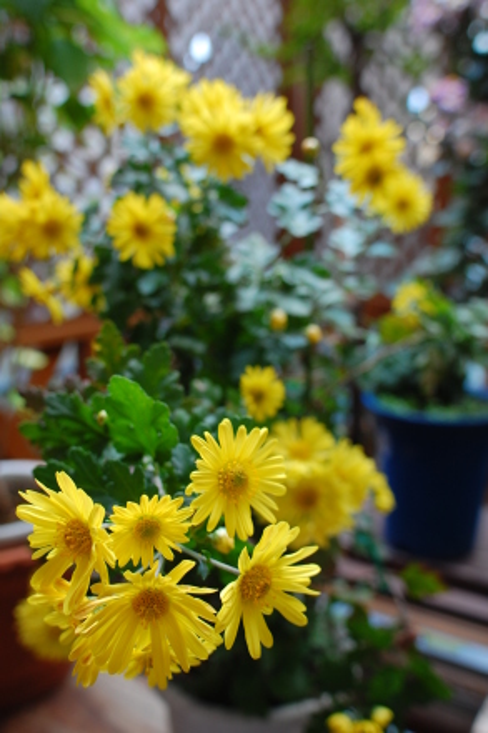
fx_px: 610
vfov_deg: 61.9
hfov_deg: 43.6
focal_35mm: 30
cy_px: 366
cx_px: 244
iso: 200
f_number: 4.5
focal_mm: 20
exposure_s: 1/10
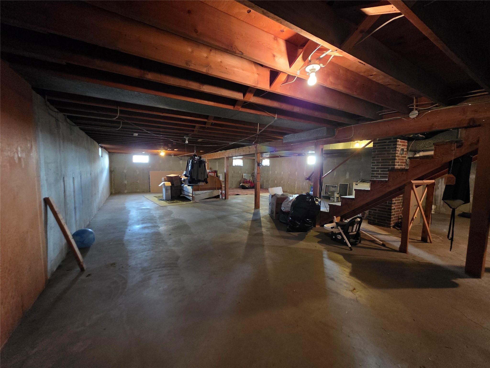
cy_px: 184
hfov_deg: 106.2
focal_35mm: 13
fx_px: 184
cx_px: 245
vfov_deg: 89.9
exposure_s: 1/60
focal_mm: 2.2
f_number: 1.9
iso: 1250
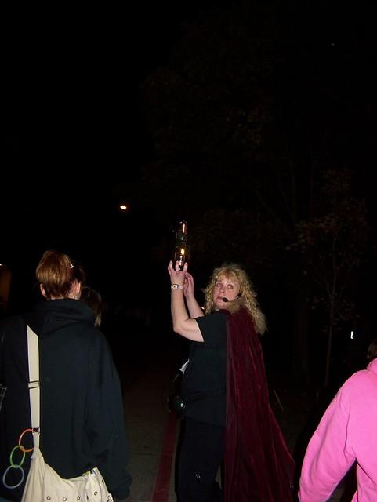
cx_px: 188
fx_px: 551
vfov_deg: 48.9
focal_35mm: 38
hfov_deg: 37.8
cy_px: 251
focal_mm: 6.3
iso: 80
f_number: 2.8
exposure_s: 1/60
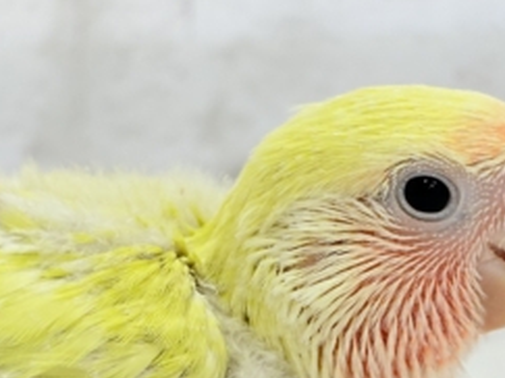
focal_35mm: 137
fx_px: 1998
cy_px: 239
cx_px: 235
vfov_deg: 10.8
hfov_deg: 14.4
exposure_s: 1/50
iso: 32
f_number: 1.6
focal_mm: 5.96
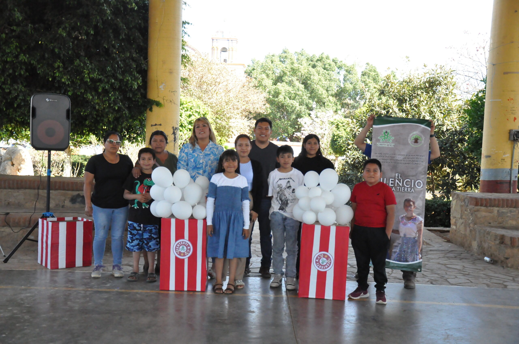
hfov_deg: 46.5
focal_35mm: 42
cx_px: 260
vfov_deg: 31.8
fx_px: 605
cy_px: 172
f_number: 4.5
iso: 3200
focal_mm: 28
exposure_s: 1/3200
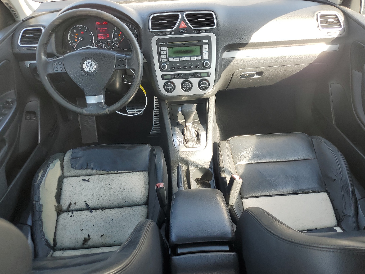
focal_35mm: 27
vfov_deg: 51.4
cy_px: 136
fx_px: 285
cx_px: 188
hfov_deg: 65.3
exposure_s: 1/147
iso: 50
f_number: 1.5
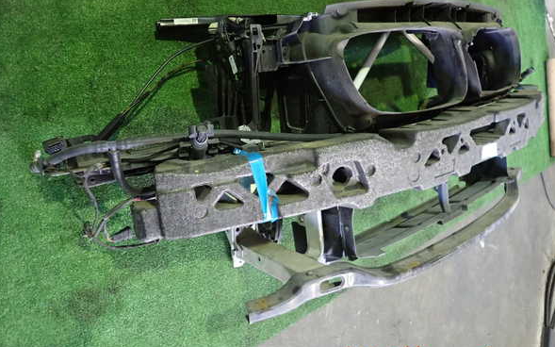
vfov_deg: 46.0
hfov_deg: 68.4
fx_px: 408
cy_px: 157
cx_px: 277
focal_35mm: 27
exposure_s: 1/30
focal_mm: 4.5
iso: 800
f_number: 2
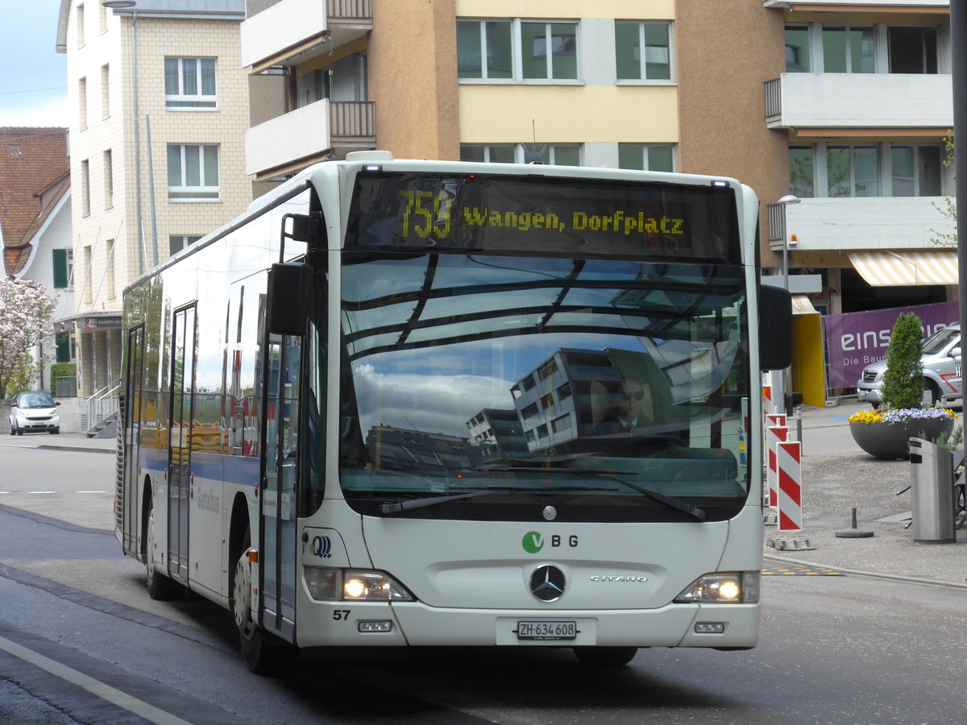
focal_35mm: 97
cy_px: 362
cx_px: 484
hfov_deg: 20.2
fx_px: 2710
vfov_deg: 15.2
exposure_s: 1/320
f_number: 4.7
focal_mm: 19.2
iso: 250
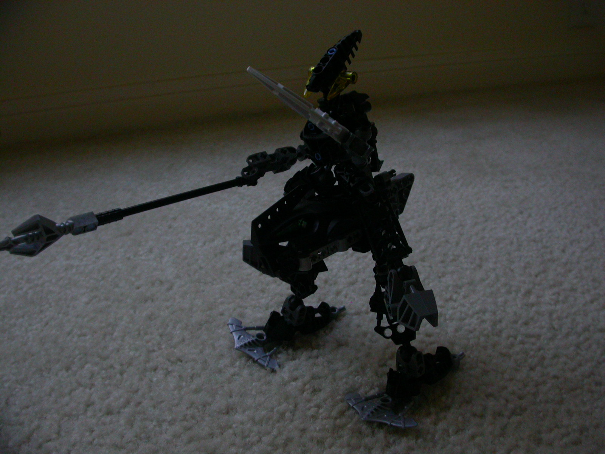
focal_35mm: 38
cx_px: 302
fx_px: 664
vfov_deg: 37.7
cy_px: 227
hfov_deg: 49.0
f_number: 2.6
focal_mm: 7.85
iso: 200
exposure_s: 1/125
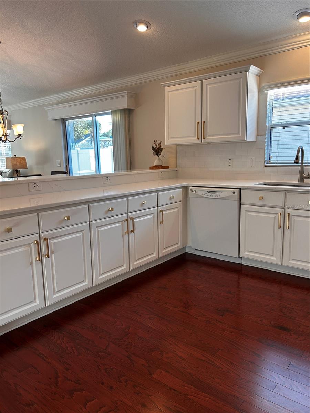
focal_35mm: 26
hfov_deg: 53.1
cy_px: 206
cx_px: 155
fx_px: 310
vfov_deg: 67.3
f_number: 1.5
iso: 64
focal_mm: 5.7
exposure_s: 1/120
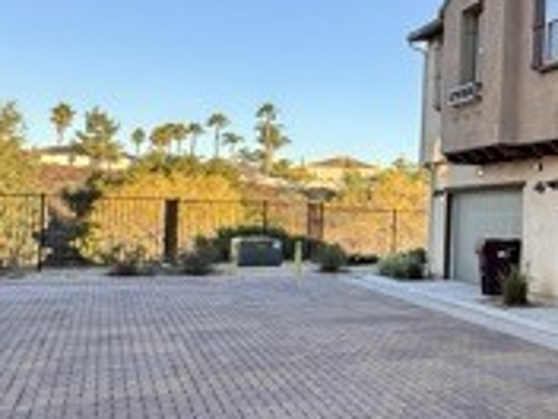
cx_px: 831
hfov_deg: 26.9
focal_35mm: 51
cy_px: 194
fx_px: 822
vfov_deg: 28.6
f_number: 2.2
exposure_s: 1/157
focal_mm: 2.22
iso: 40
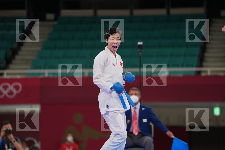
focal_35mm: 200
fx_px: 1250
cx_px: 112
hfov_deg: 10.3
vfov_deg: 6.9
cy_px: 75
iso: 640
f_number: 2.8
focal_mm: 200
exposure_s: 1/1000
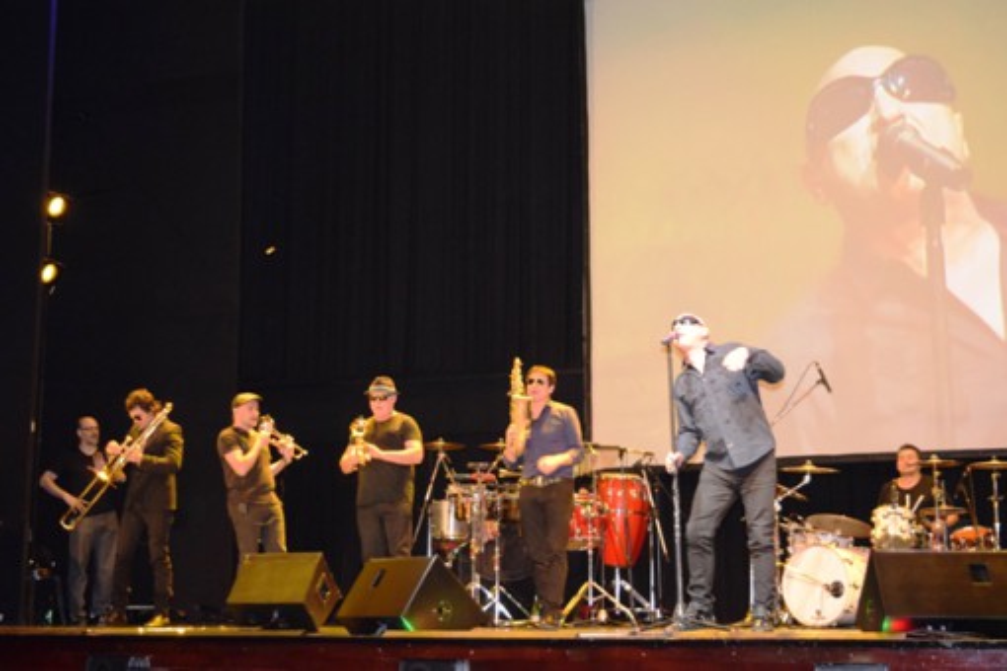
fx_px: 1678
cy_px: 336
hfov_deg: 33.4
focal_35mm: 60
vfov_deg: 22.6
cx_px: 504
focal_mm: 40
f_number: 4.8
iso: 2500
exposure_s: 1/60
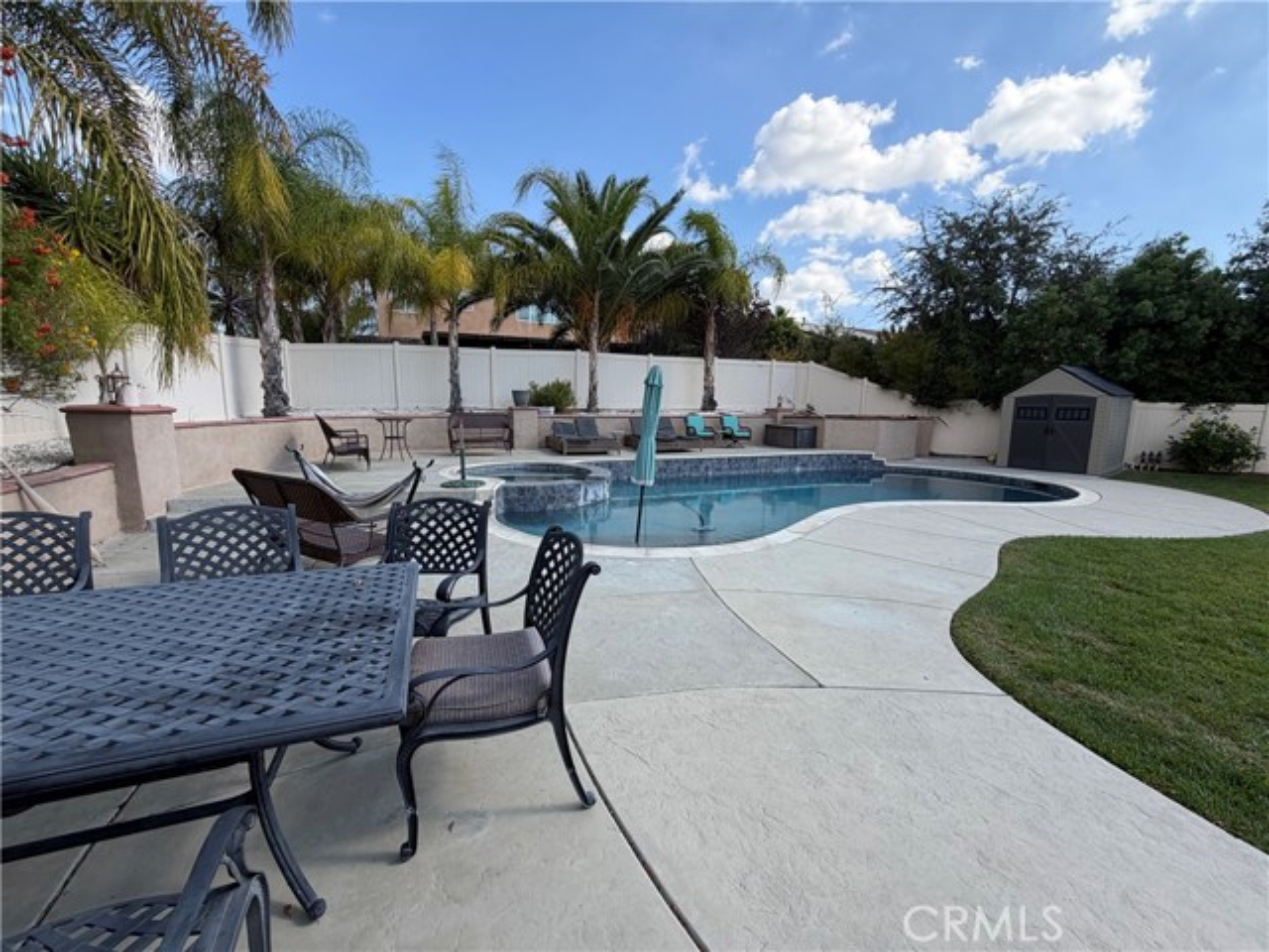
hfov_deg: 102.1
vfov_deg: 85.7
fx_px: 513
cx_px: 634
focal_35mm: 14
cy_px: 476
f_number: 2.2
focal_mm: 2.22
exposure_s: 1/694
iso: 40
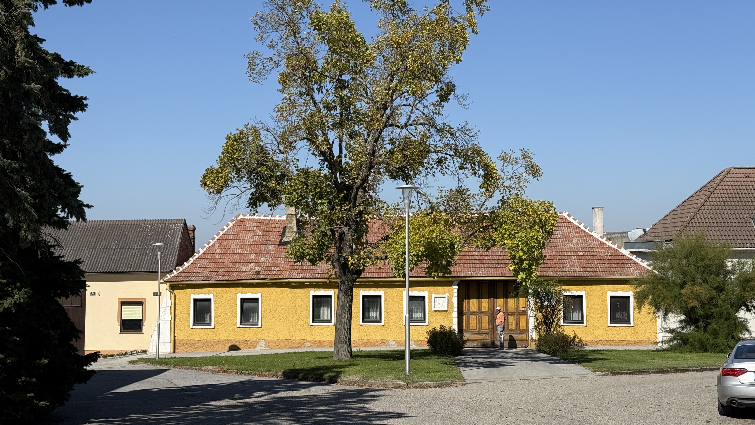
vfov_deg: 22.6
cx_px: 377
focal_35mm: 53
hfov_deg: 39.2
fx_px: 1061
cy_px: 185
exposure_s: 1/6024
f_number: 1.78
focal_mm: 6.76
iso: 64
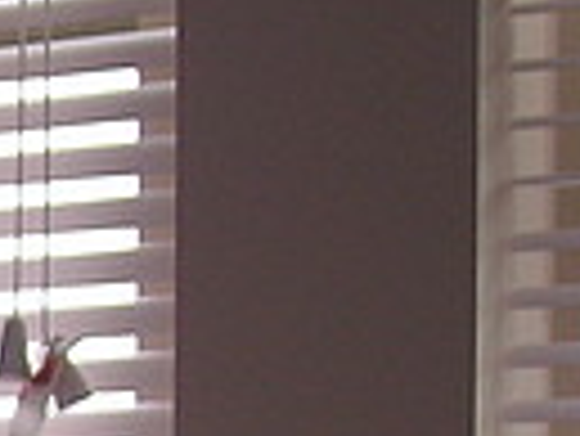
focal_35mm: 235
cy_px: 1009
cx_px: -1108
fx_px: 3941
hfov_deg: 7.5
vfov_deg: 6.1
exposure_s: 1/30
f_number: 3.2
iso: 50
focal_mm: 6.3
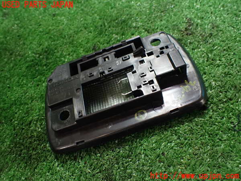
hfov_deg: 60.0
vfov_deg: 46.8
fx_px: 209
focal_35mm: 30
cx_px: 120
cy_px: 90
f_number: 2.3
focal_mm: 5.4
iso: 640
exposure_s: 1/125
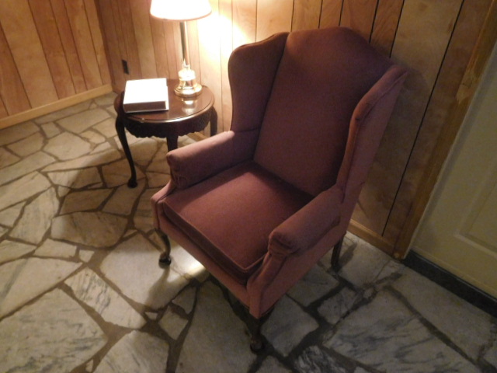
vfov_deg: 54.9
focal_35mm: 25
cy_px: 186
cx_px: 248
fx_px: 359
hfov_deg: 69.4
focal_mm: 4.5
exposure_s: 1/13
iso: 800
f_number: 3.4
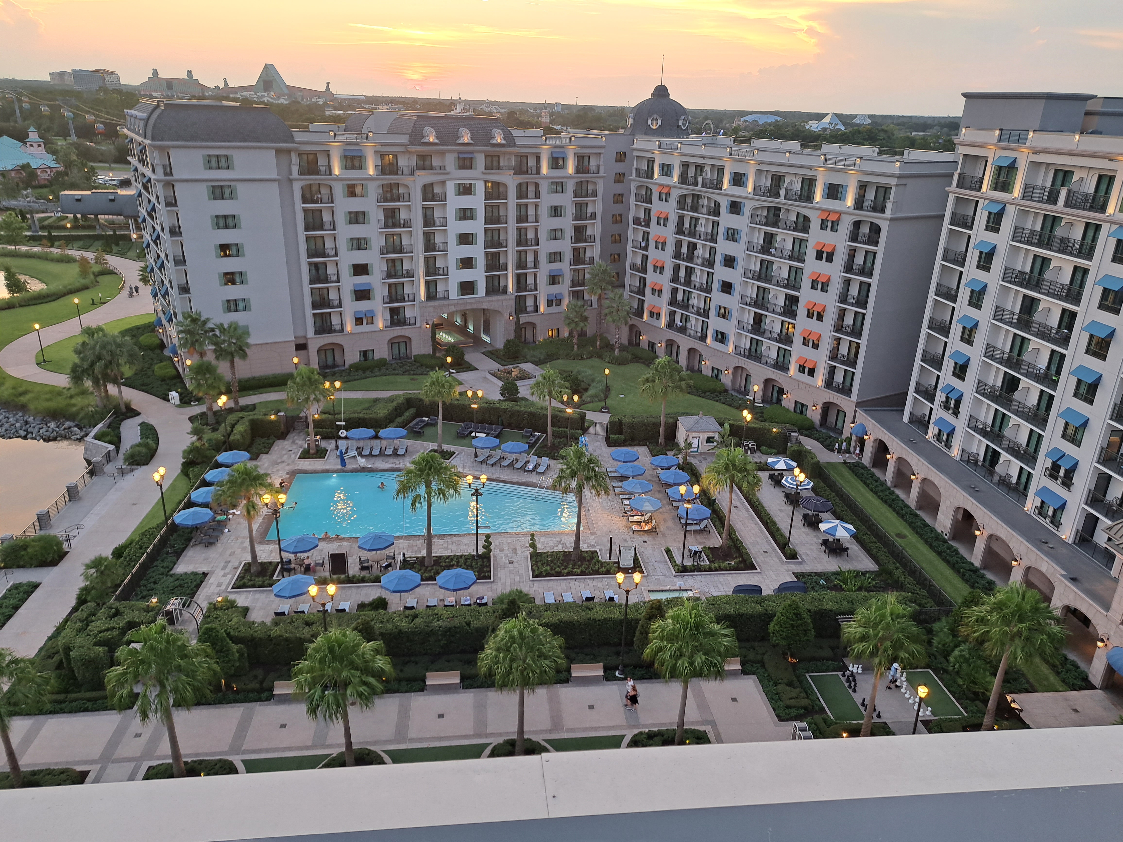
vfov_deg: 56.8
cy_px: 421
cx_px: 562
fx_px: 779
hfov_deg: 71.6
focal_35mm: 24
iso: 50
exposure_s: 1/50
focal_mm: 5.23
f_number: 1.8
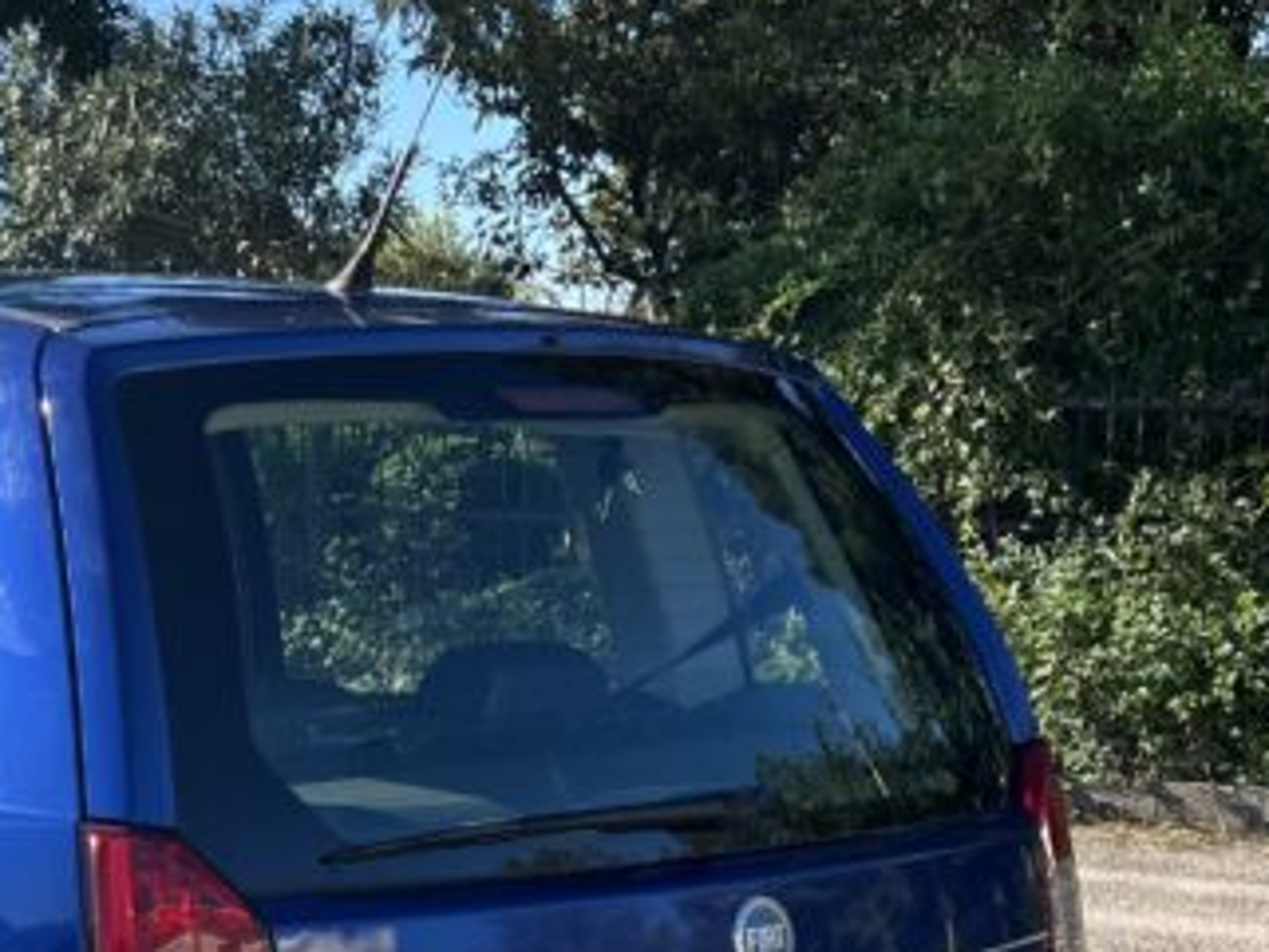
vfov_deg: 17.3
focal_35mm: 83
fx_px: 3044
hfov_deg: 22.4
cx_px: -67
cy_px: 972
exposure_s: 1/1669
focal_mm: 5.7
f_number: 1.5
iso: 50
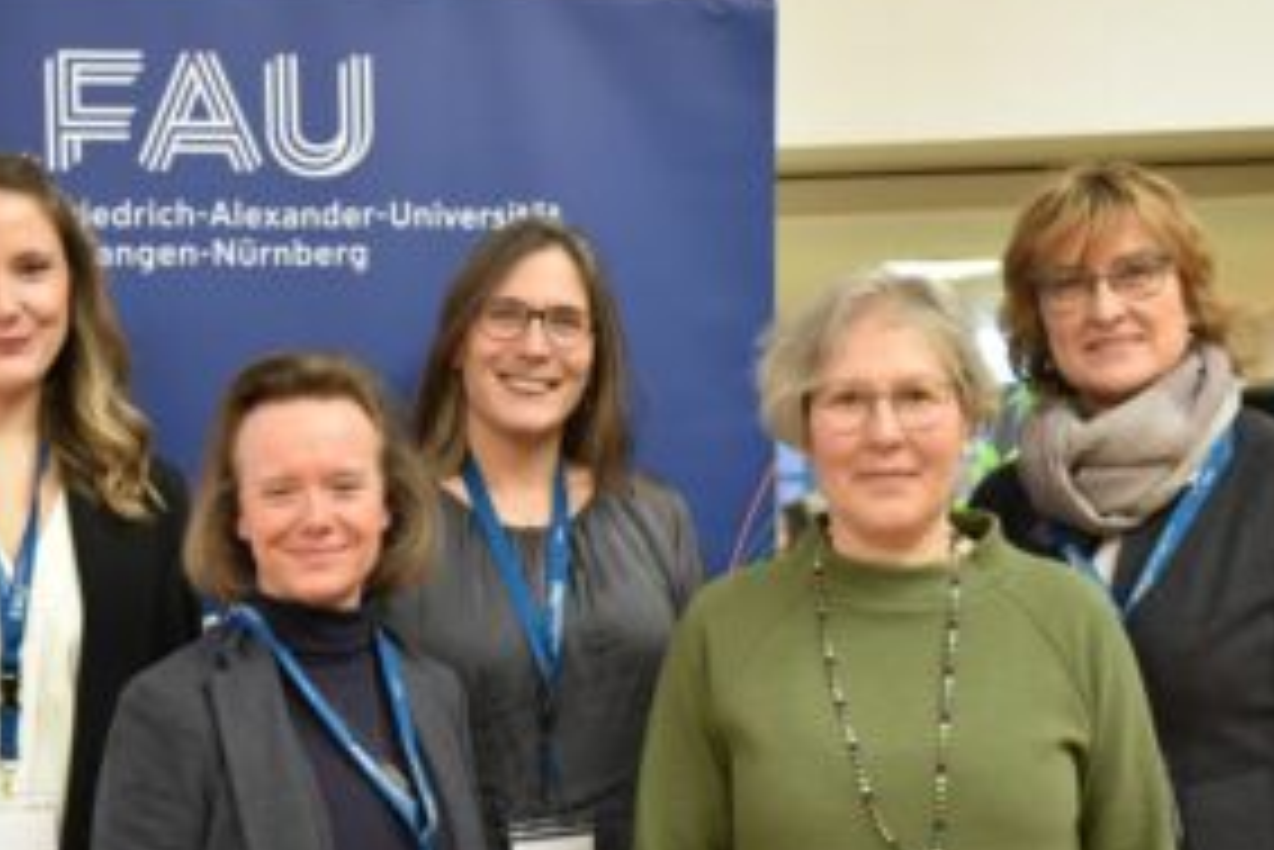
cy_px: 513
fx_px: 2160
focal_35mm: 61
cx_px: 563
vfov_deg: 22.3
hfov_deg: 32.8
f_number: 2.8
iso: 2500
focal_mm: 36
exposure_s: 1/60
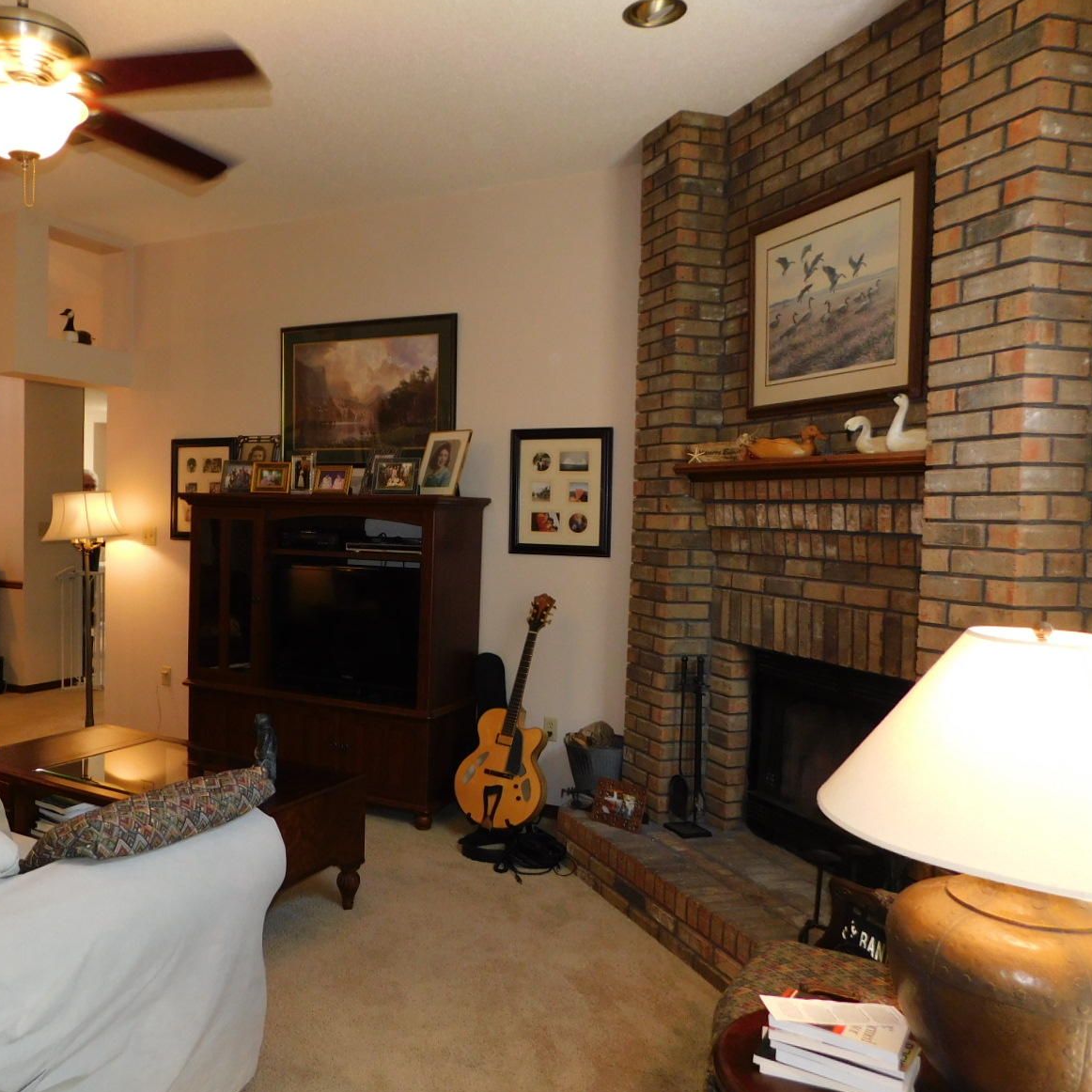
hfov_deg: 56.1
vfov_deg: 57.3
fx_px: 999
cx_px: 367
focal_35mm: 28
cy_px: 556
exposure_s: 1/30
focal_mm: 4
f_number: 3
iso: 200
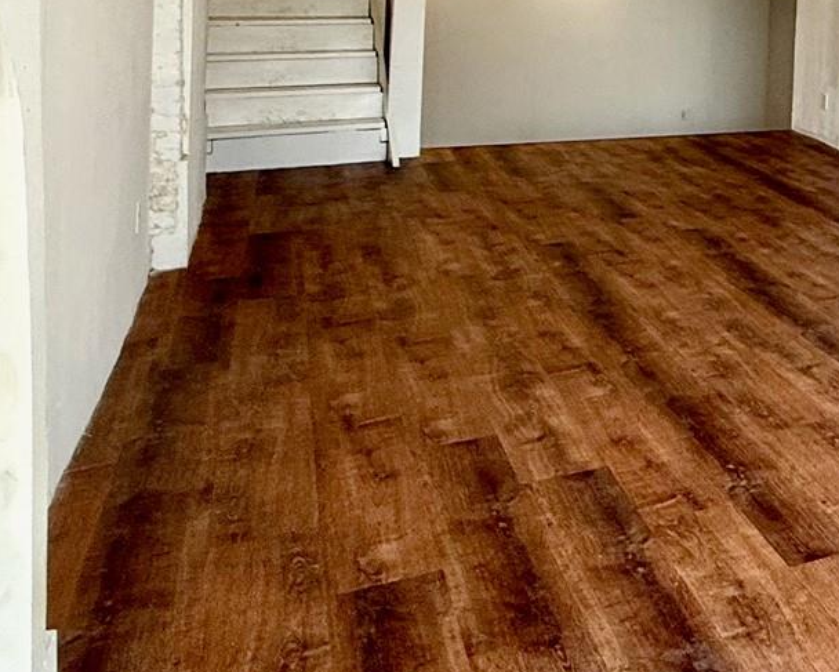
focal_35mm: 46
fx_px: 1143
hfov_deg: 30.5
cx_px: 1123
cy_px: -15
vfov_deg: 30.3
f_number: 2.2
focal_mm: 2.22
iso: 80
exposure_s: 1/120
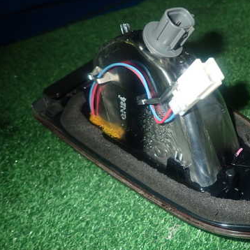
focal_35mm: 37
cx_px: 207
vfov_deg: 44.9
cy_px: 138
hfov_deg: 42.5
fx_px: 302
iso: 200
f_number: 5.6
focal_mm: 4.5
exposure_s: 1/30
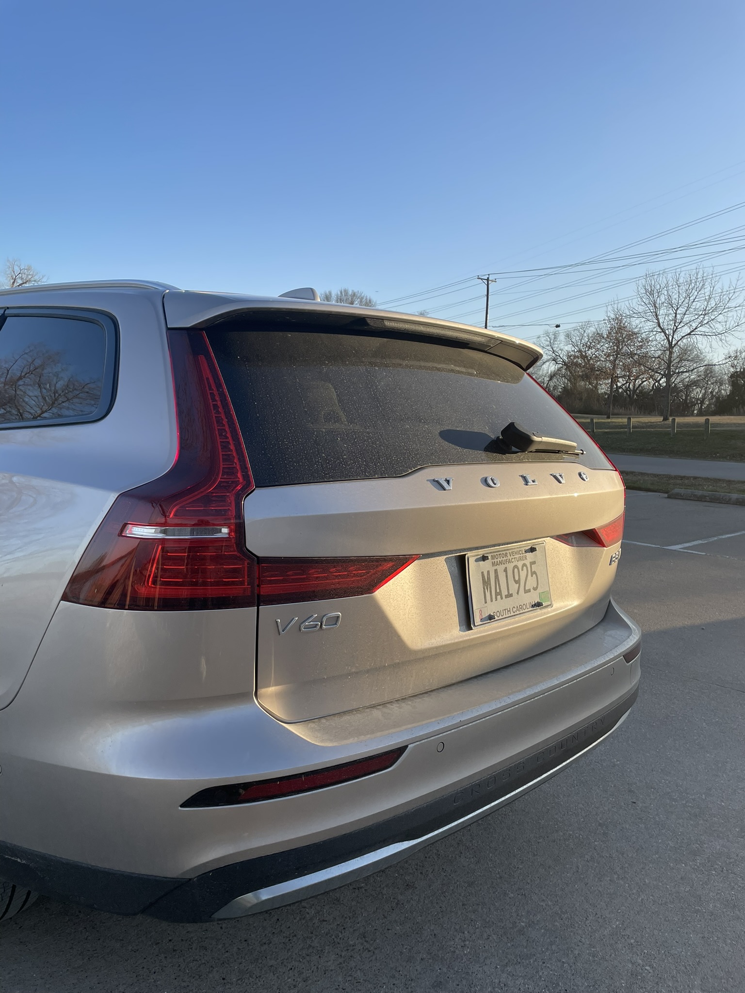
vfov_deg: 67.3
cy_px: 496
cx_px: 372
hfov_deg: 53.1
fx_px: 746
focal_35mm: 26
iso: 32
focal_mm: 4.2
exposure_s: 1/1795
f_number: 1.6
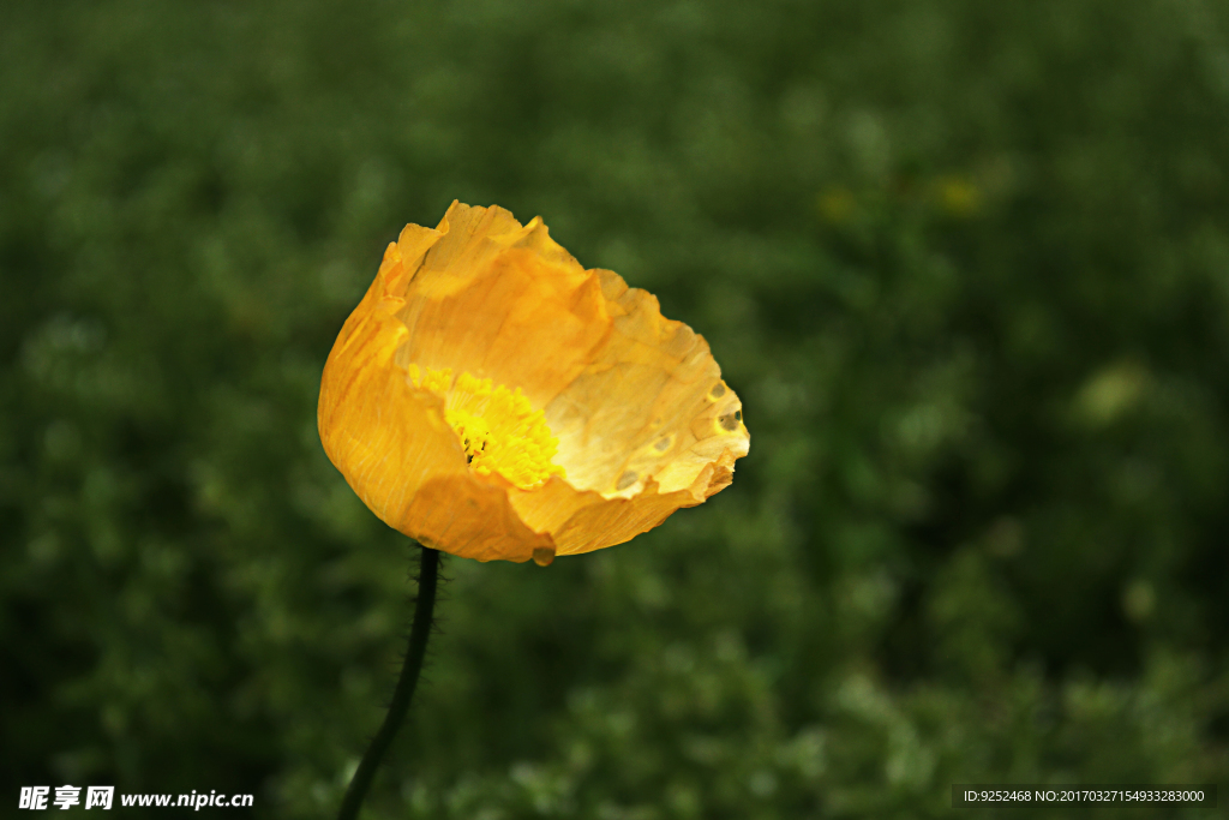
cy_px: 410
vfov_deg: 17.7
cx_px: 614
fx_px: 2629
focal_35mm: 77
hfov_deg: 26.3
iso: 100
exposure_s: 1/320
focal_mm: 50
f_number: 5.6
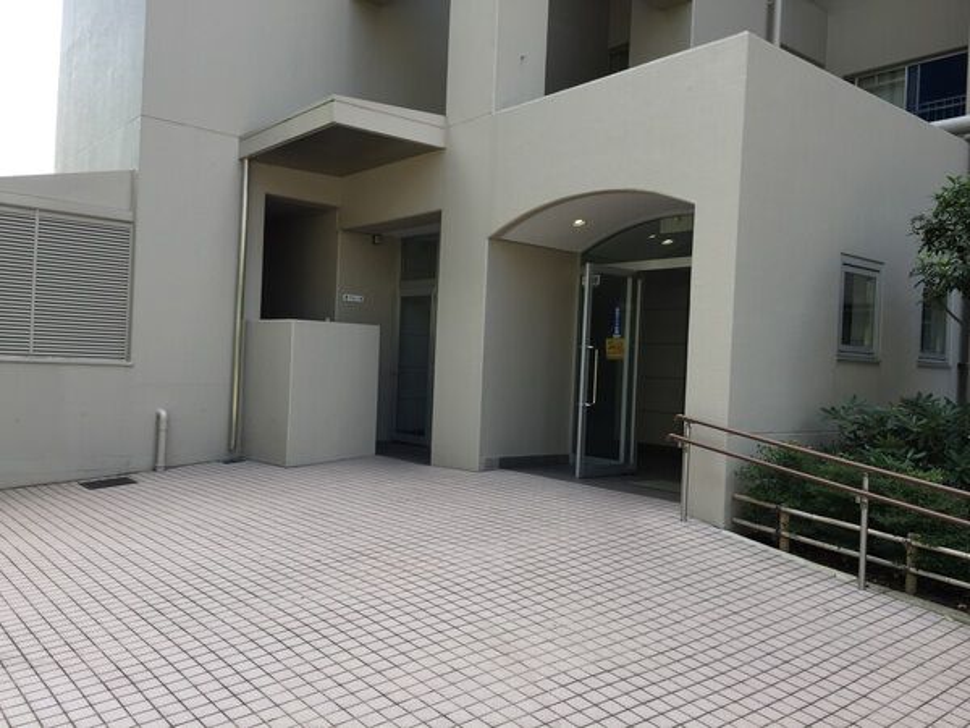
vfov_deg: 48.2
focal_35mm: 29
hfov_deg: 61.7
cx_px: 485
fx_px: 813
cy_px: 364
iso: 32
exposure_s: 1/391
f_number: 2.2
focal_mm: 4.15
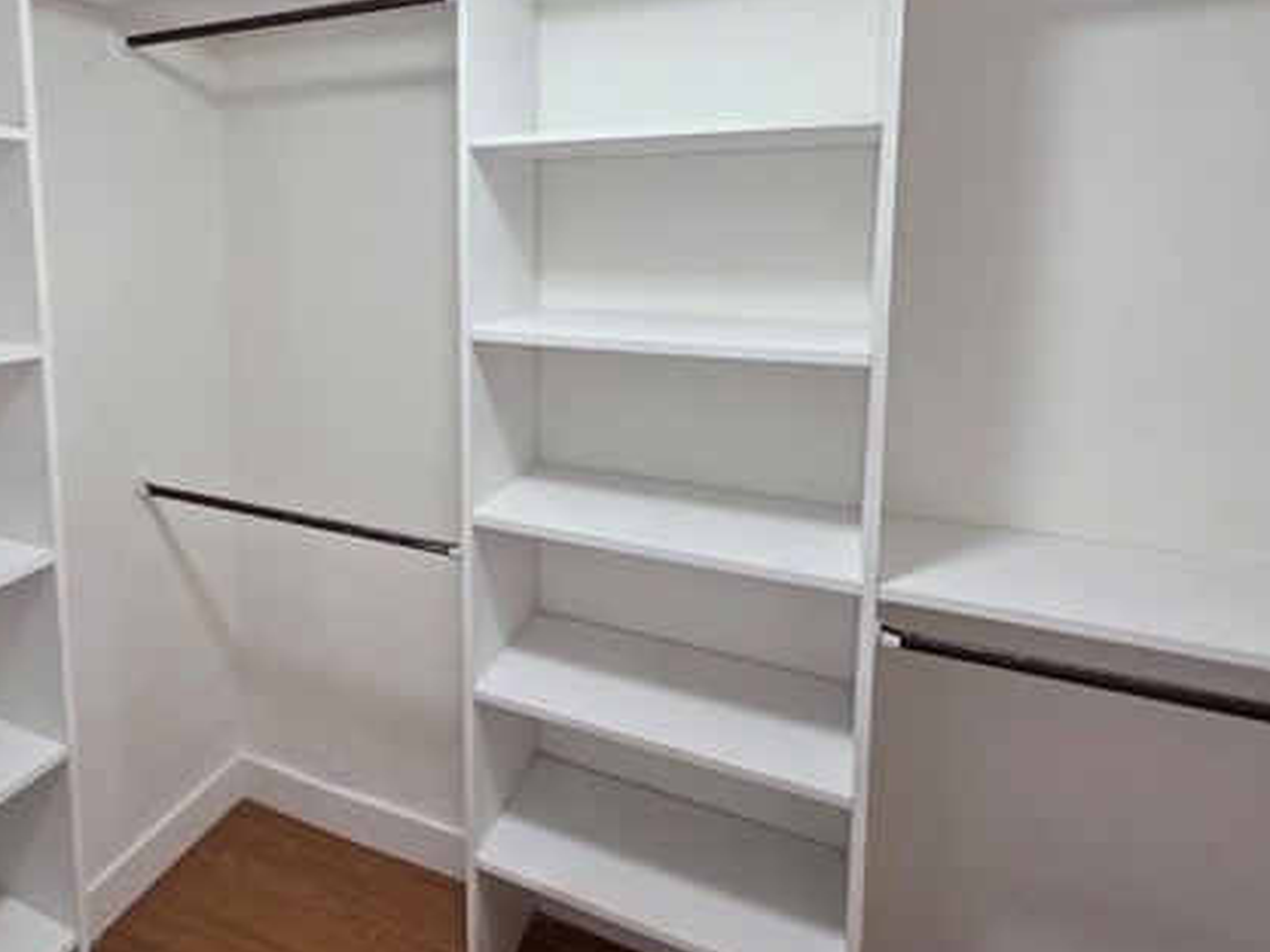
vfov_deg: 64.0
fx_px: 734
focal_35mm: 20
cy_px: 305
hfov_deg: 80.2
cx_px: 473
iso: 160
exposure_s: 1/60
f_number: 1.9
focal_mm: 2.2
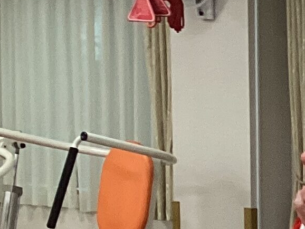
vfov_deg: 8.1
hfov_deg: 9.6
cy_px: 444
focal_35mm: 175
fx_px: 1543
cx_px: 797
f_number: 2.4
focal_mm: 3.3
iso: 100
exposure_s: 1/50
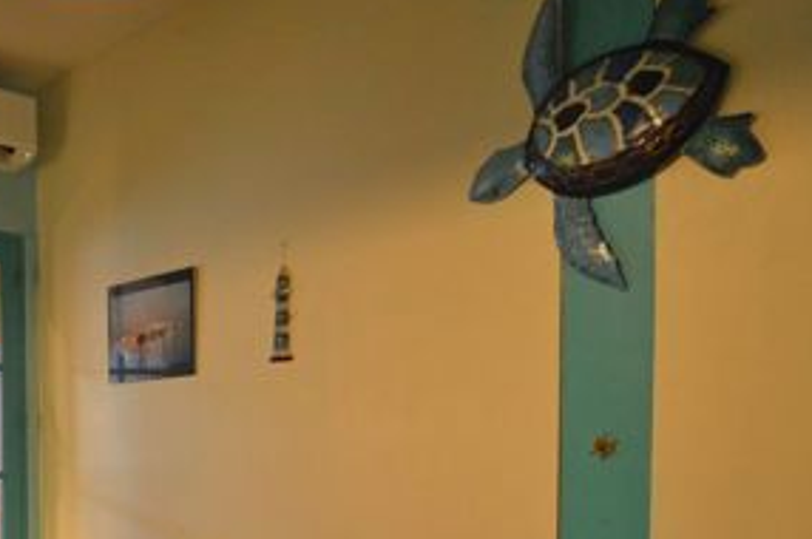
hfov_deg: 44.4
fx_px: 834
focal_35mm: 37
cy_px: 502
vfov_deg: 33.6
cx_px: 4
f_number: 3.5
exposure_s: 1/60
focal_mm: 10
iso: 900
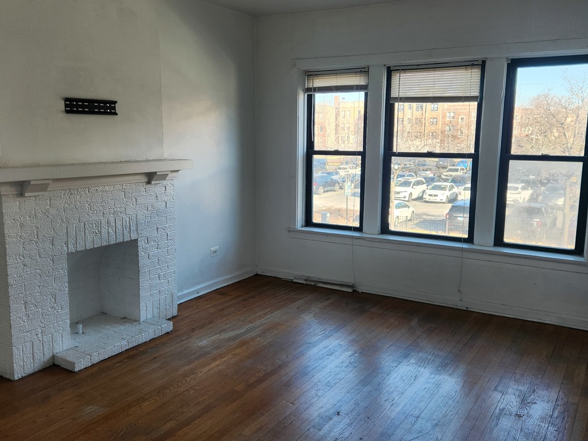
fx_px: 561
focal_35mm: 33
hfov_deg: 55.3
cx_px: 278
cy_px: 217
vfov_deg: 42.9
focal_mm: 5.4
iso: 64
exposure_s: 1/180
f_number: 1.8
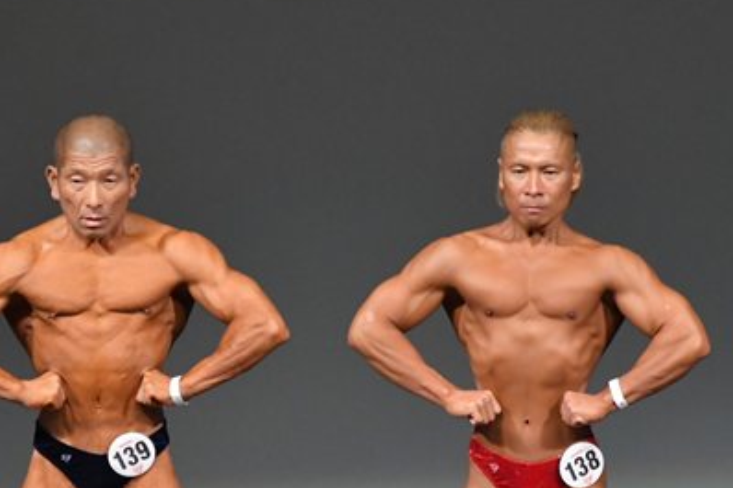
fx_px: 14857
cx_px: 417
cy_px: 447
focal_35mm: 730
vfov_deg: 1.9
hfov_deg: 2.8
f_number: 5.6
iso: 4000
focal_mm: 250
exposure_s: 1/400
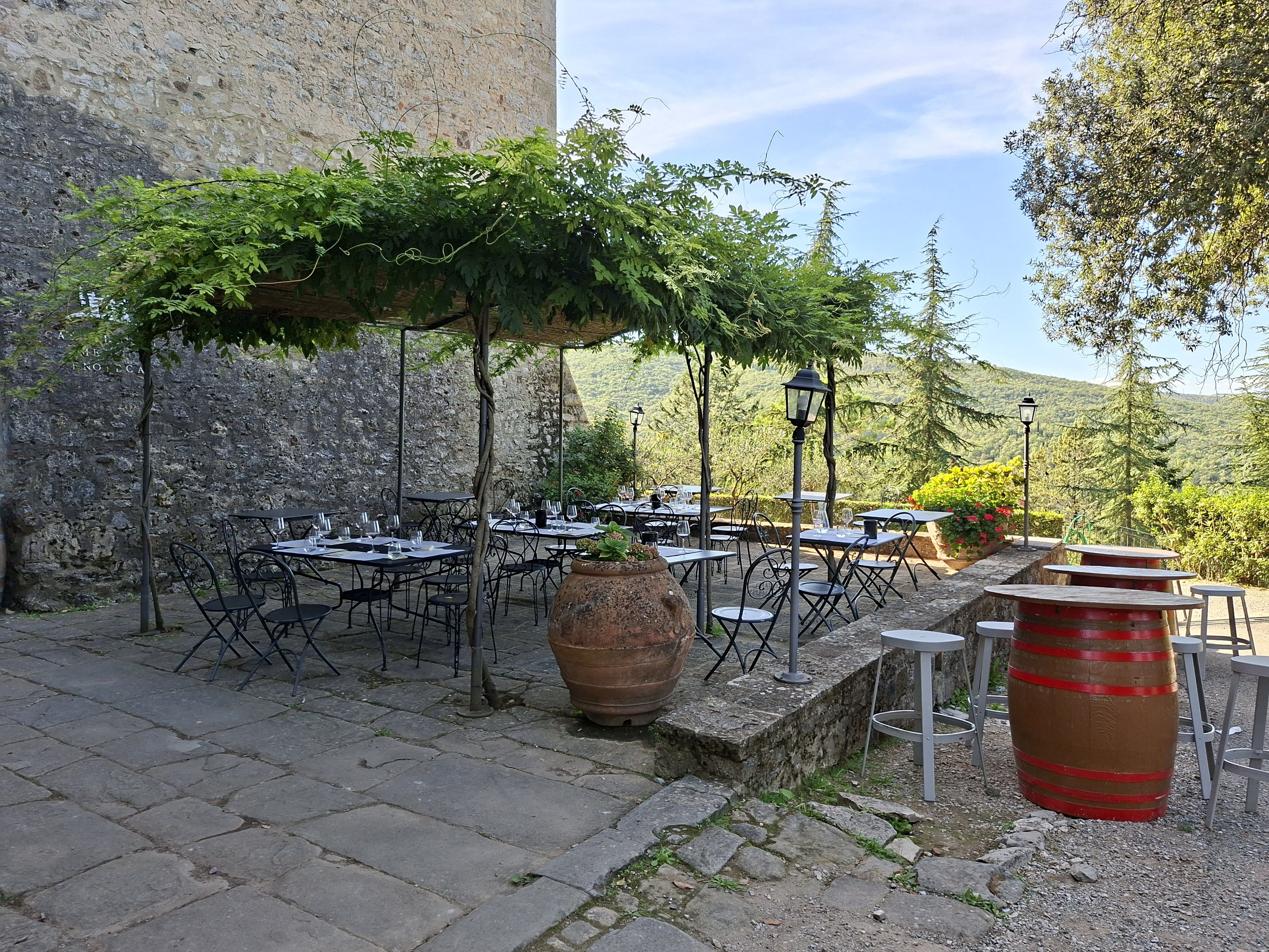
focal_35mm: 23
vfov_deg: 58.9
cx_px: 634
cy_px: 476
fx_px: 843
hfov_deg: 73.9
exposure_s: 1/401
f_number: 1.8
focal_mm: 5.54
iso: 50
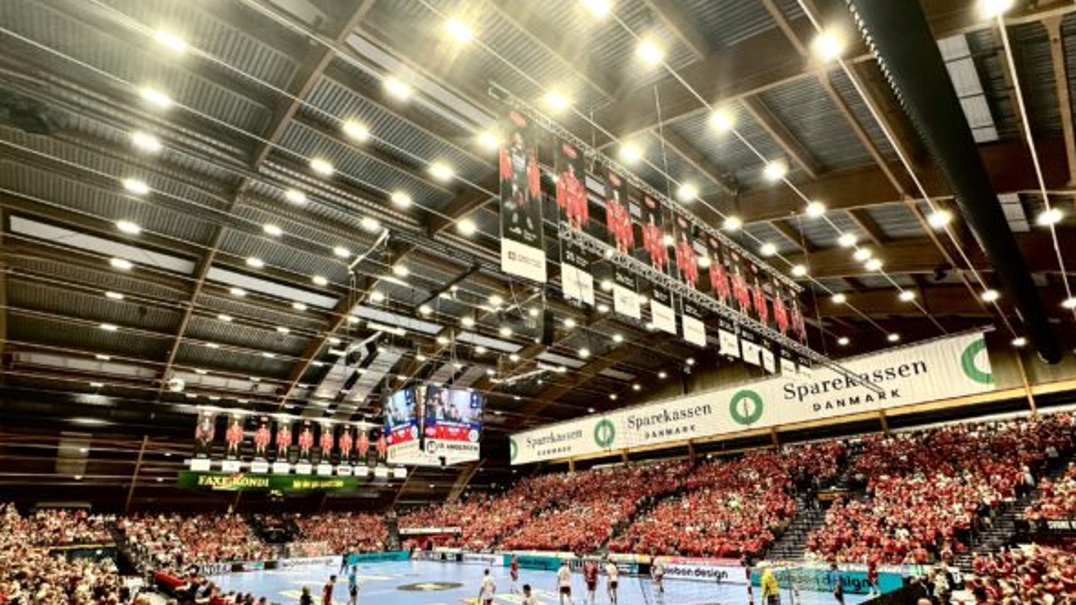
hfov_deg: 92.6
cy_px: 385
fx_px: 514
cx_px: 518
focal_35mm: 18
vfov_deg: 60.1
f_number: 2.2
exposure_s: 1/100
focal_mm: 2.22
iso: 200
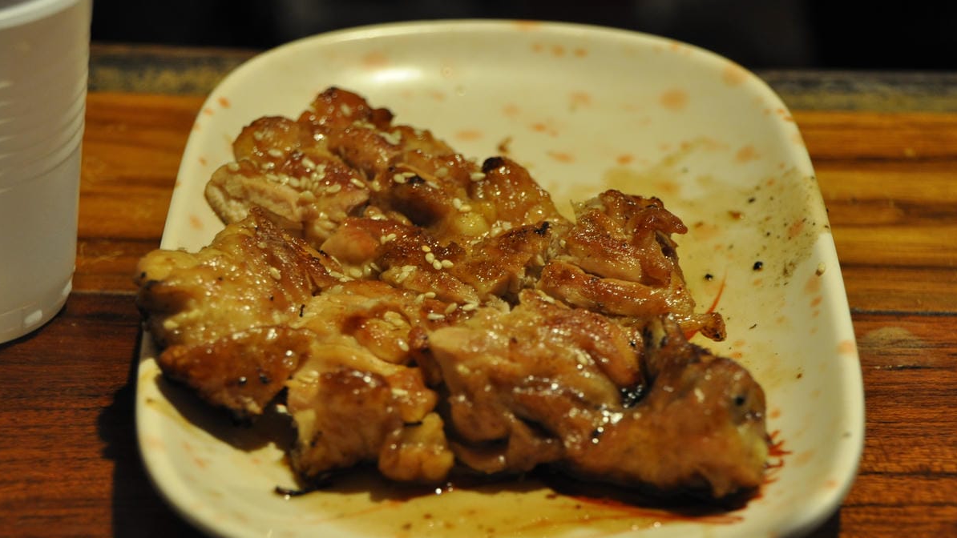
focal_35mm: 103
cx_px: 478
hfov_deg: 20.8
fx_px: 2602
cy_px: 274
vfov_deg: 11.8
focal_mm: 65
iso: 800
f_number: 5
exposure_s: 1/10
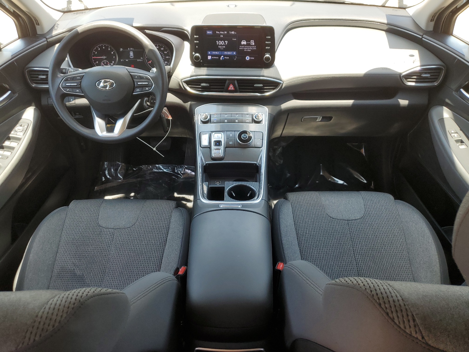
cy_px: 176
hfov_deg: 67.3
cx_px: 234
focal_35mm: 26
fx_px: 352
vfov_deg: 53.1
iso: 50
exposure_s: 1/200
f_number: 1.5
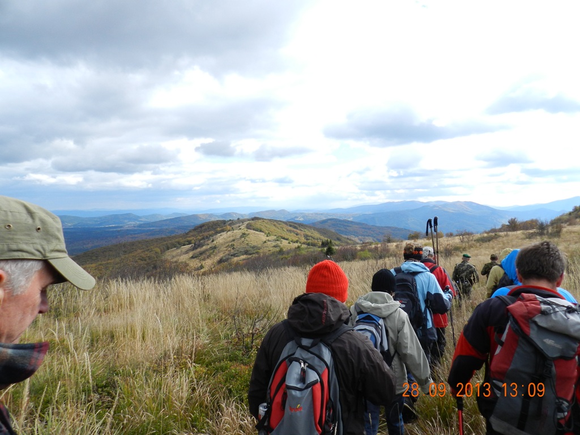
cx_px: 290
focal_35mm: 23
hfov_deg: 73.9
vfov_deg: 58.9
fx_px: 385
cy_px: 218
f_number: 3.4
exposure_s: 1/800
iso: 160
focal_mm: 4
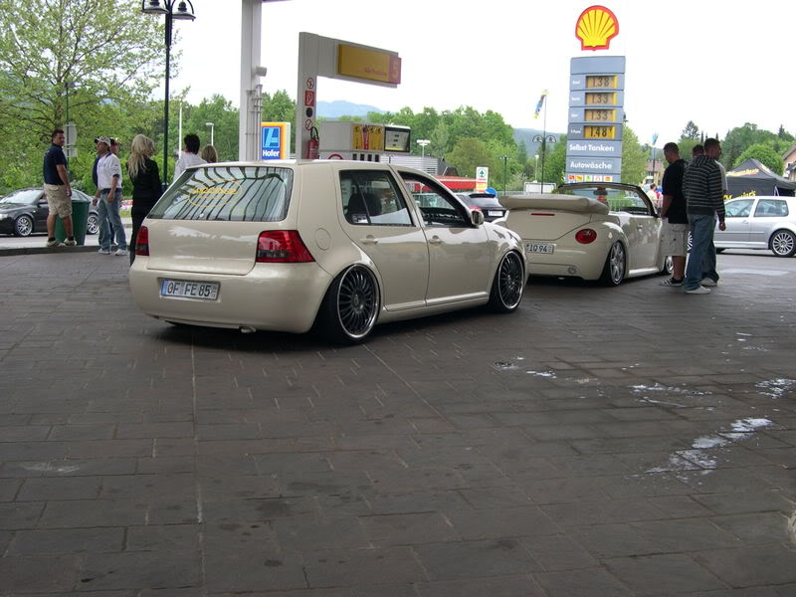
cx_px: 398
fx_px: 966
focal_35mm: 42
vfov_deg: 34.3
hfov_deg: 44.8
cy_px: 298
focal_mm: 9
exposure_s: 1/376
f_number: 2.9
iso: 100
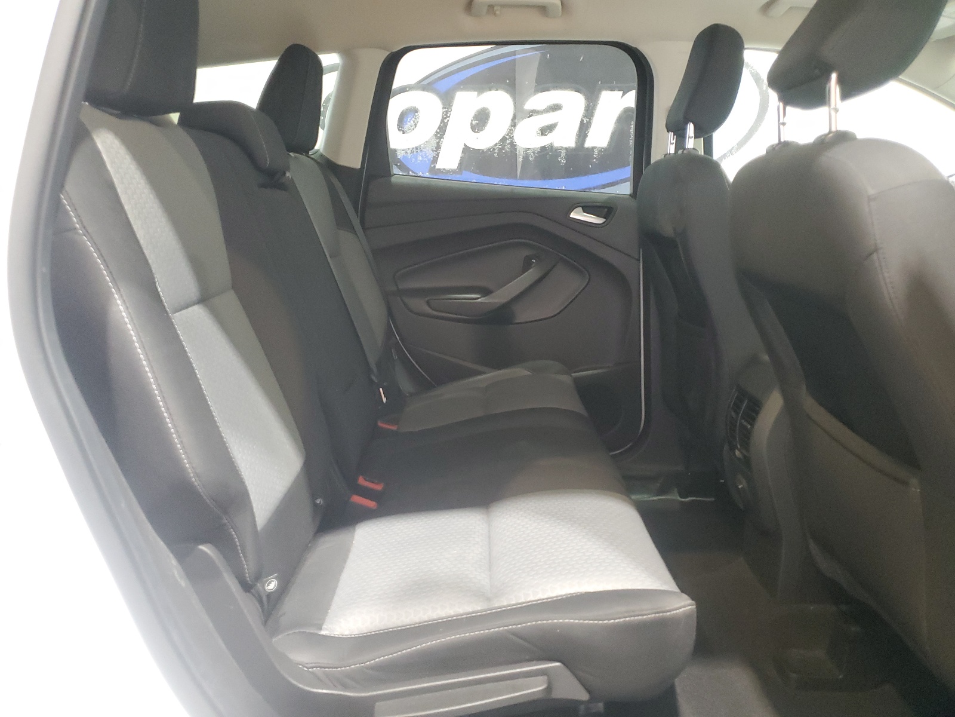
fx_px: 717
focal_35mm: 26
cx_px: 478
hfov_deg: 67.3
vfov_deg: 53.1
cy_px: 358
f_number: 1.5
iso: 340
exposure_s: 1/30
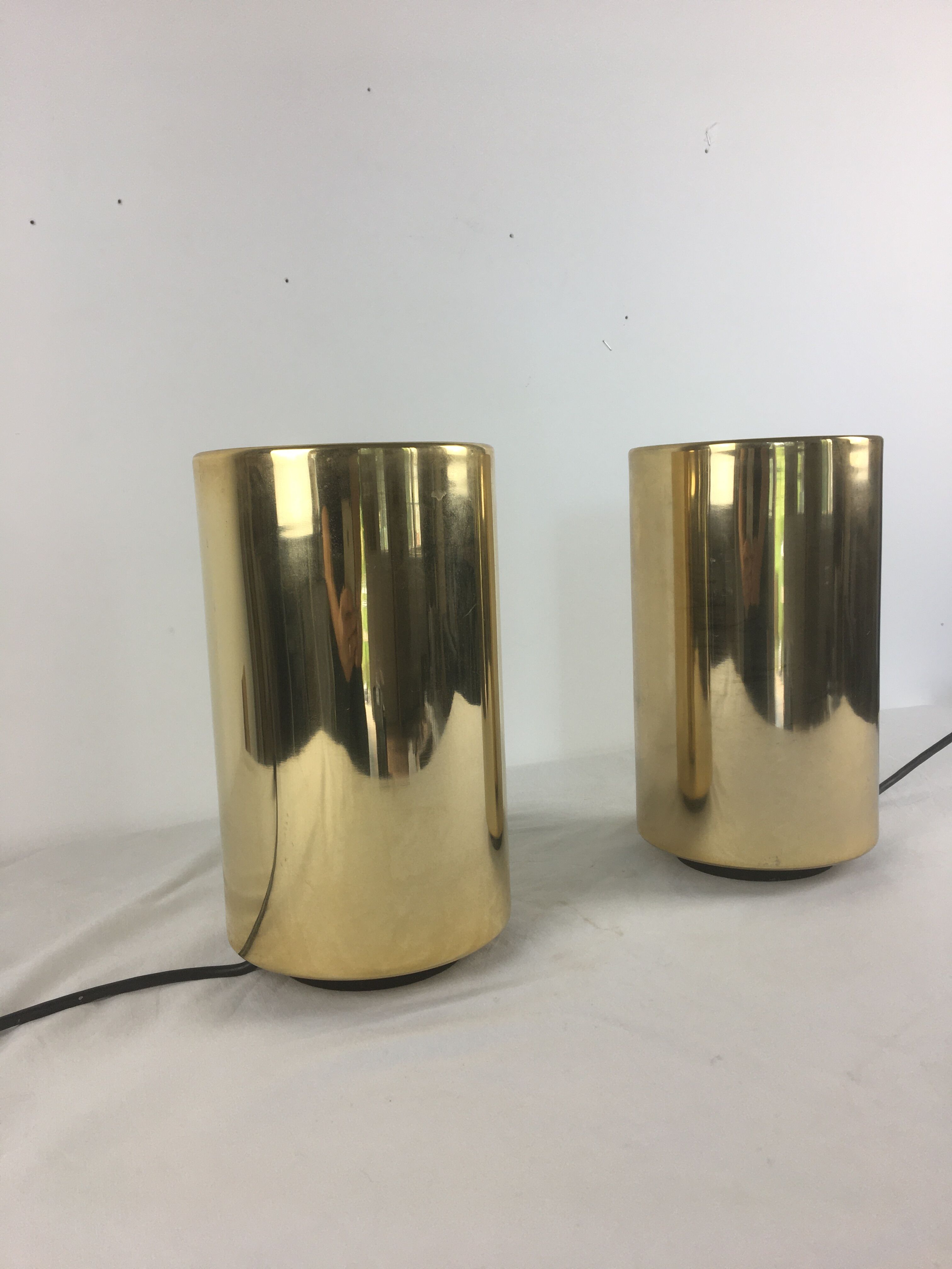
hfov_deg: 48.2
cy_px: 634
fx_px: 1063
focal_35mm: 29
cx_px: 476
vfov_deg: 61.7
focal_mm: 4.15
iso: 32
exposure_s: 1/50
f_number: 2.2
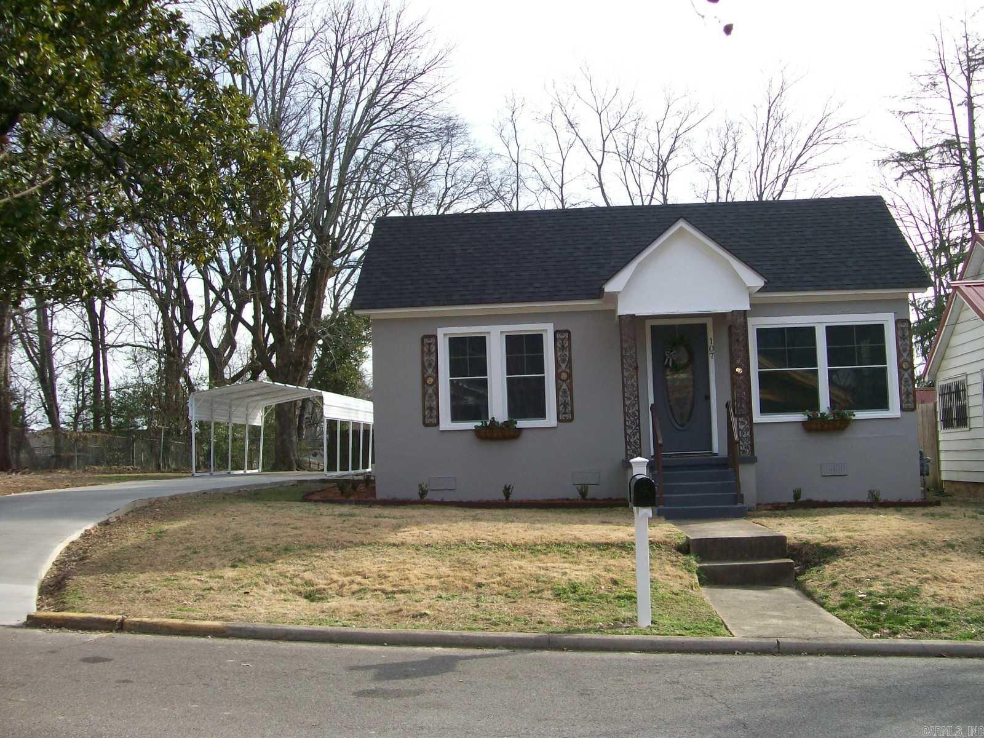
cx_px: 492
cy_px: 369
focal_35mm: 36
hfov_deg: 51.4
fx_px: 1023
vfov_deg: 39.7
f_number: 2.7
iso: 80
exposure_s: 1/663
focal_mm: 6
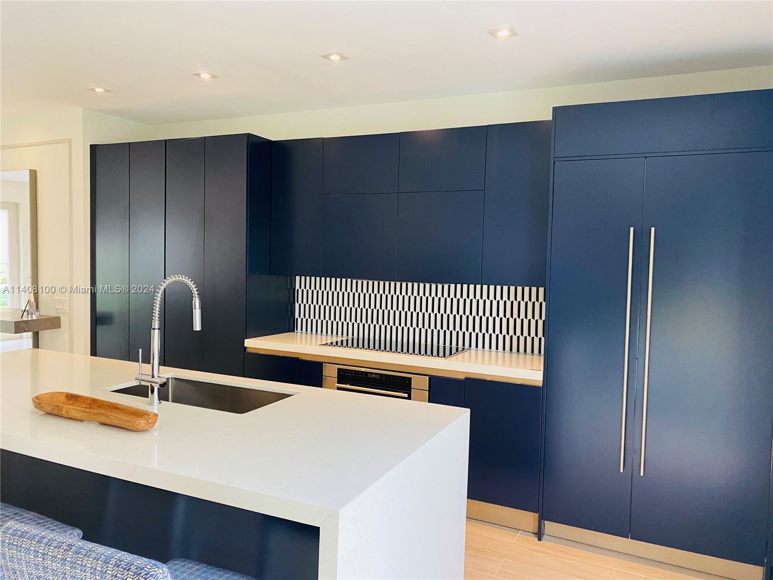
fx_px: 581
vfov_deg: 53.1
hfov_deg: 67.3
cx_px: 386
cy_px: 290
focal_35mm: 26
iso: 160
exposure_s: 1/60
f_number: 1.8
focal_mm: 4.25
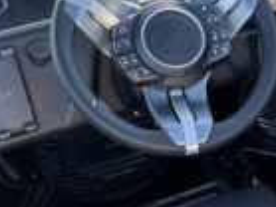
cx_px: 285
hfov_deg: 19.0
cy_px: 159
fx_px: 797
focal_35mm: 100
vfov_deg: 14.7
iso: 40
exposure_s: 1/141
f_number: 1.6
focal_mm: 5.96
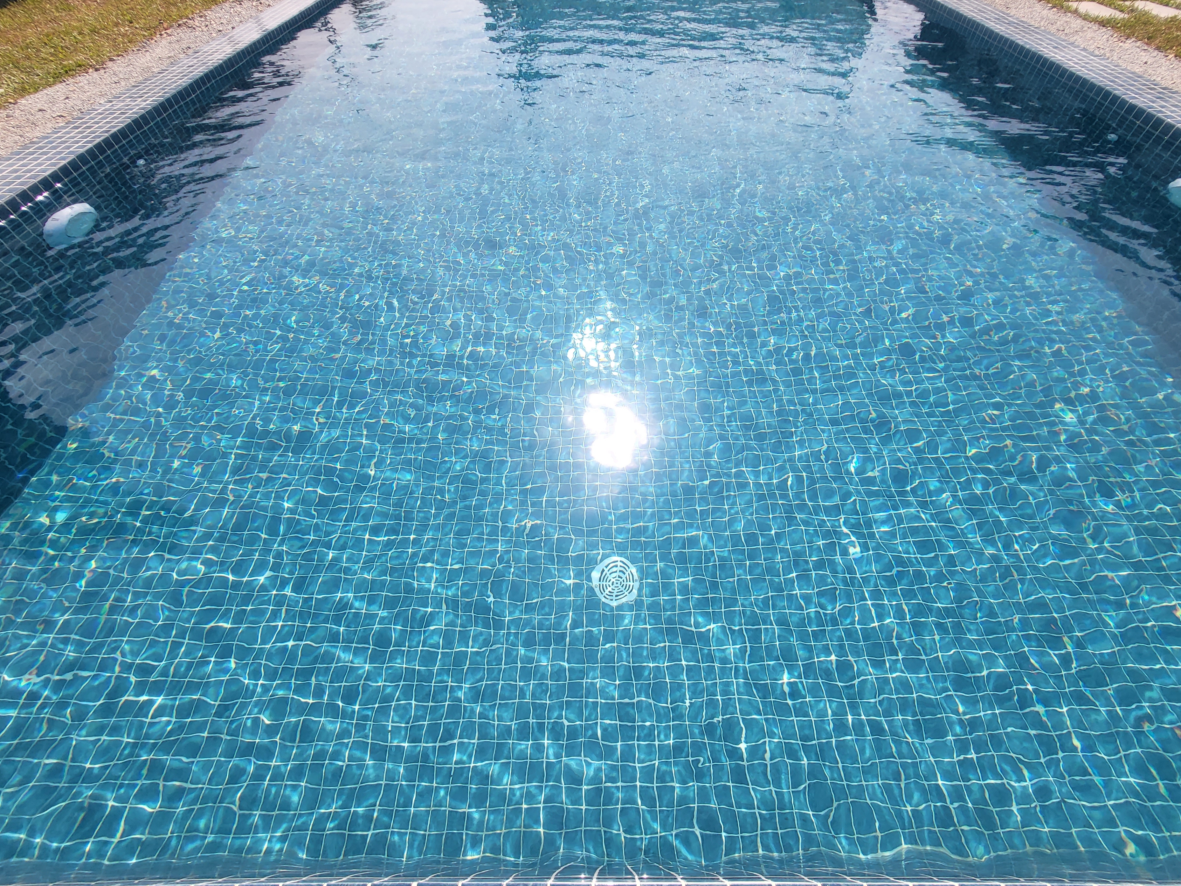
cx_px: 606
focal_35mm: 14
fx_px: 478
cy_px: 417
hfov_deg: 102.0
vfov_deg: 85.6
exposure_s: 1/885
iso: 32
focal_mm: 1.74
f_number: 2.2
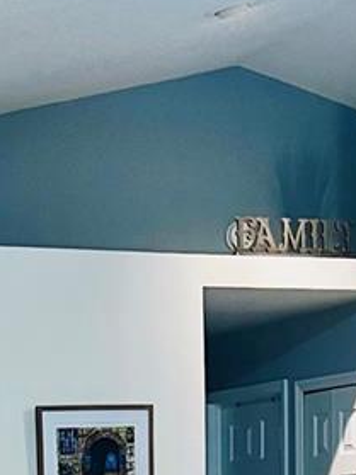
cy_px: 722
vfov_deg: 16.0
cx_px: 82
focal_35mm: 112
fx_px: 1537
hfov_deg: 13.2
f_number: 1.5
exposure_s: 1/60
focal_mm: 5.7
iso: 160
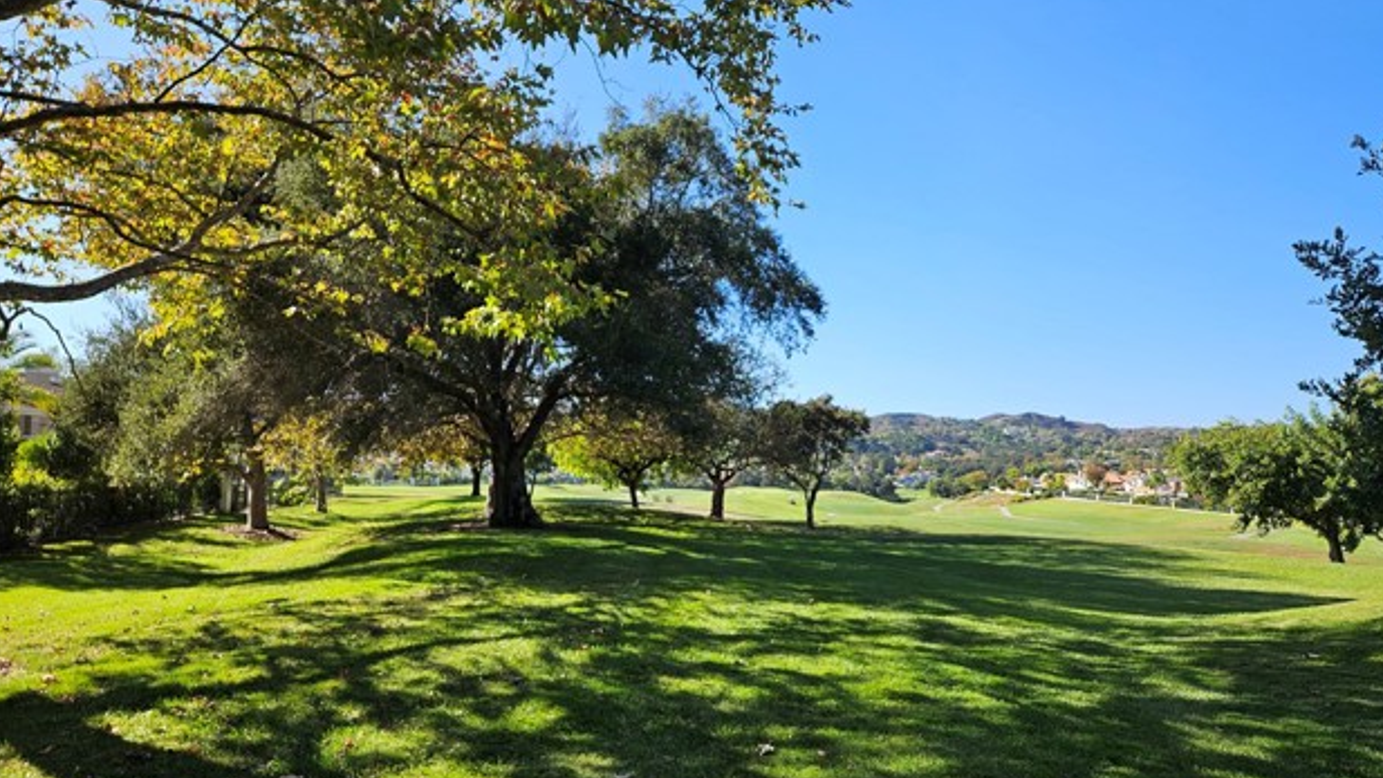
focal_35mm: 26
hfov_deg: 71.9
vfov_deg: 44.4
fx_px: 953
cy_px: 415
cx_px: 711
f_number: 1.8
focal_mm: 5.4
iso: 25
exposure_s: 1/1129
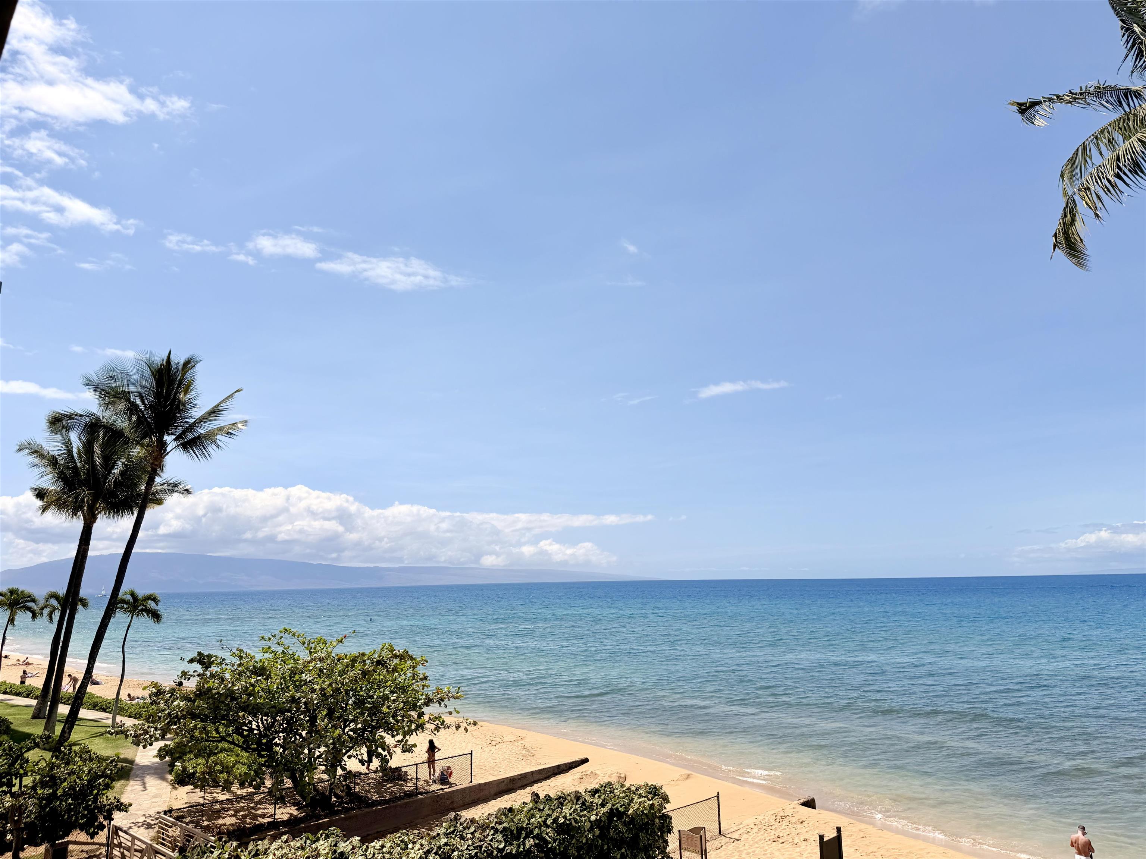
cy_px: 430
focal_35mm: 24
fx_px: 795
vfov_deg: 56.8
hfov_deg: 71.6
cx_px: 573
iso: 80
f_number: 1.78
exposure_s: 1/10309
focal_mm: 6.76
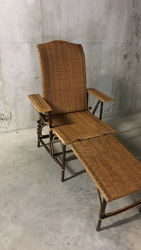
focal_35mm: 32
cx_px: 82
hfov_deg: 36.6
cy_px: 124
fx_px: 213
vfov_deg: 61.0
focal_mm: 4.15
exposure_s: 1/4
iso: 125
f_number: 2.2
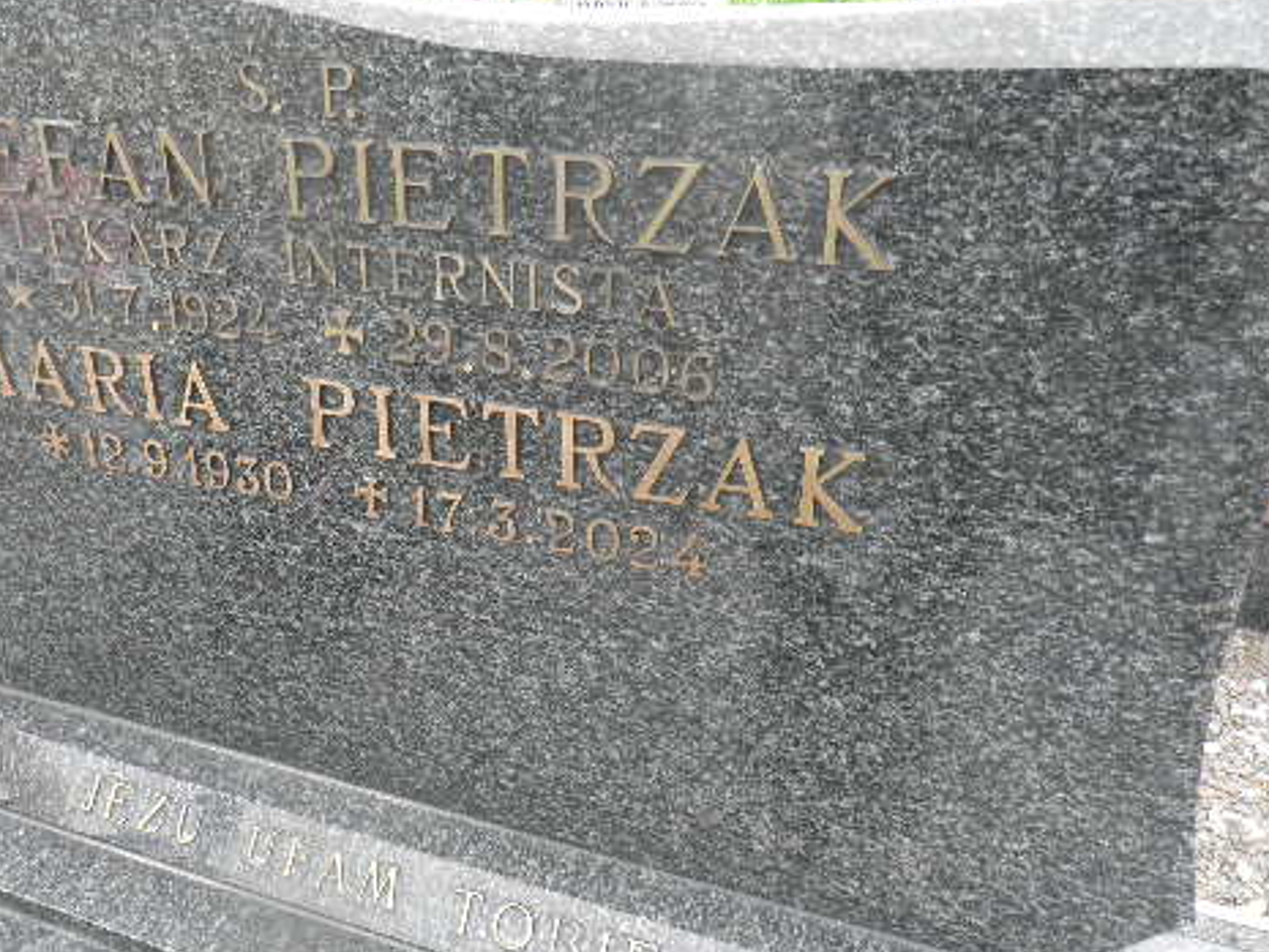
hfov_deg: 54.5
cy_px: 461
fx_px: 1210
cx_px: 456
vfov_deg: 43.0
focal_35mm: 33
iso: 64
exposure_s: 1/60
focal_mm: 4.3
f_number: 3.3
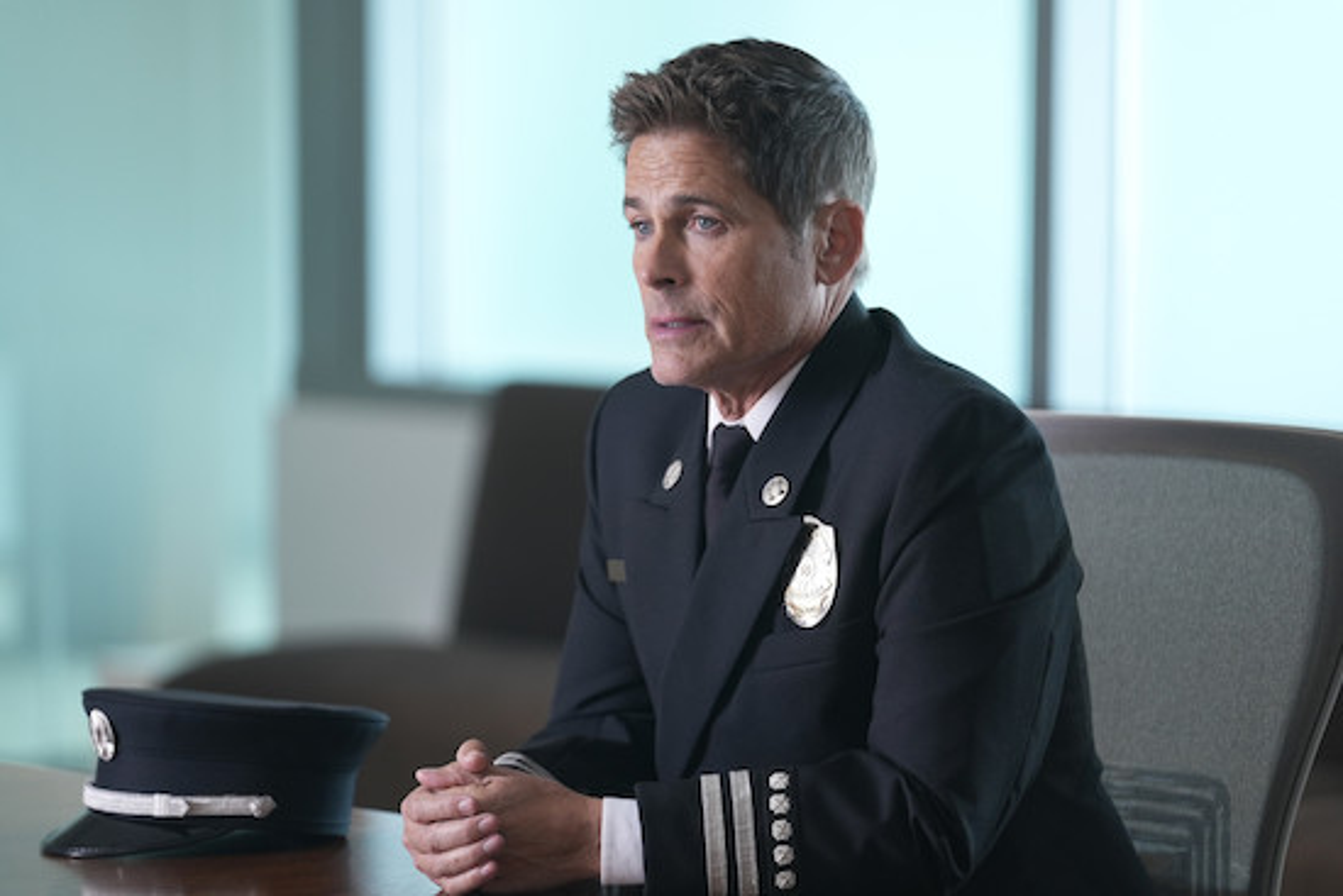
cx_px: 672
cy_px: 448
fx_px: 6343
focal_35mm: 170
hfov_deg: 12.1
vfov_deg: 8.1
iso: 1600
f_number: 2.8
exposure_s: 1/200
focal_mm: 170
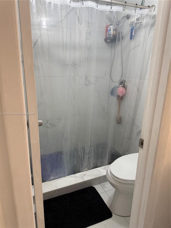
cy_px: 114
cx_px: 86
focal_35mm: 24
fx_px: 158
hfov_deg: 56.8
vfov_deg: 71.6
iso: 200
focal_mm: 6.76
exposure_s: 1/120
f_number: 1.78
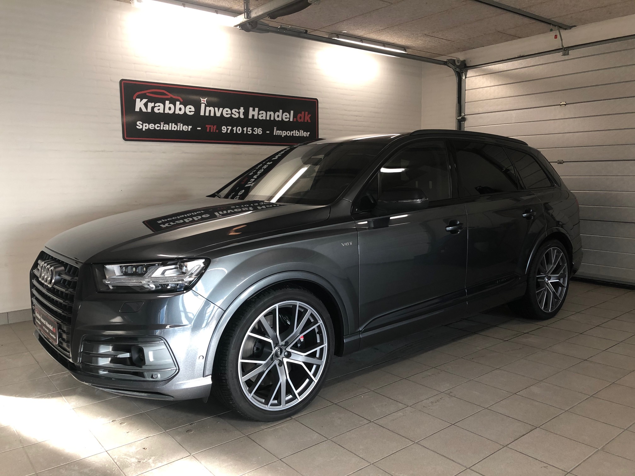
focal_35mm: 28
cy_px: 238
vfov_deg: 49.7
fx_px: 514
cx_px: 318
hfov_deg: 63.4
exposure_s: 1/33
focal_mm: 3.99
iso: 25
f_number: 1.8
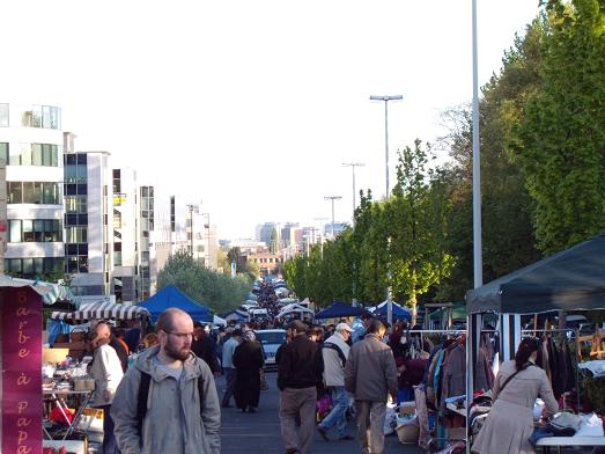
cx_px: 302
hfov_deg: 21.3
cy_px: 227
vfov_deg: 16.1
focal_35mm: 92
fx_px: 1608
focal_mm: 19.77
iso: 400
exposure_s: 1/320
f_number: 5.6
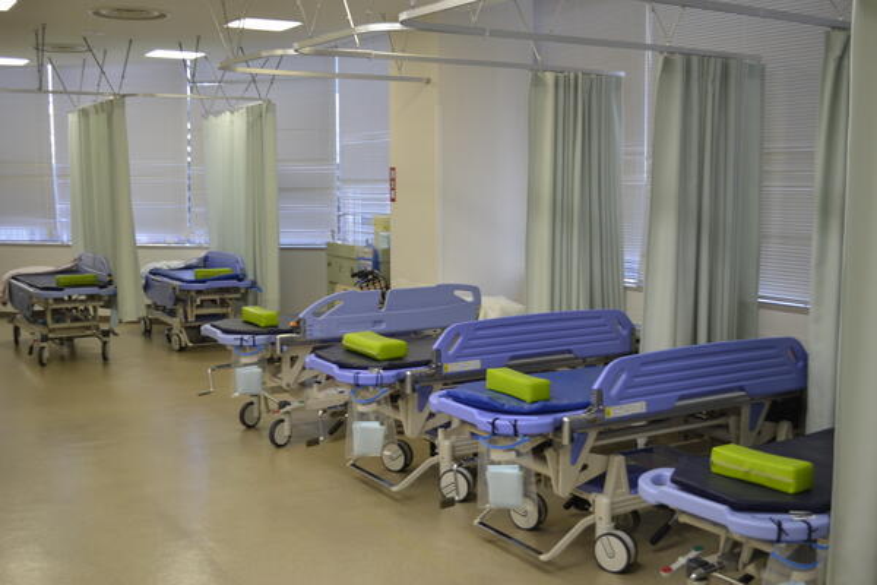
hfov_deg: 49.6
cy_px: 292
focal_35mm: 39
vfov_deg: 34.2
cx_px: 438
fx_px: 950
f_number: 4.2
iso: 400
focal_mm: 26
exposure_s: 1/60
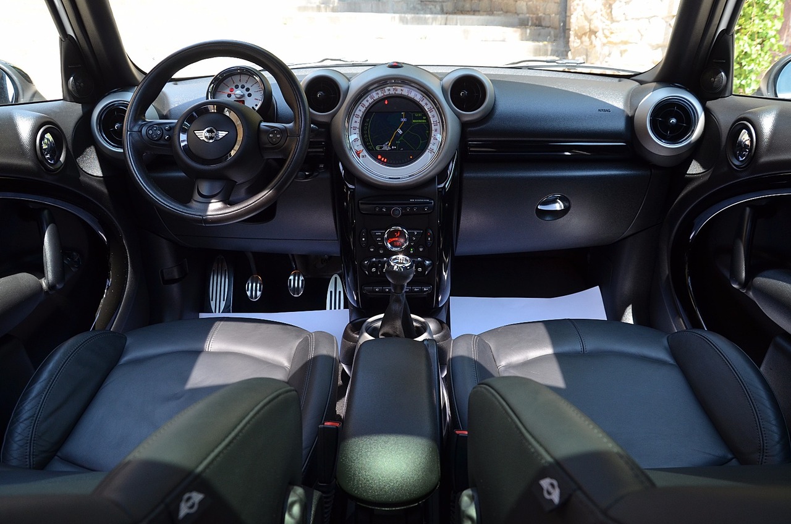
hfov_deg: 67.5
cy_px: 262
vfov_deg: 47.7
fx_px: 592
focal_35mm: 27
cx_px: 396
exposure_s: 1/125
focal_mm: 18
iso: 400
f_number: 5.6
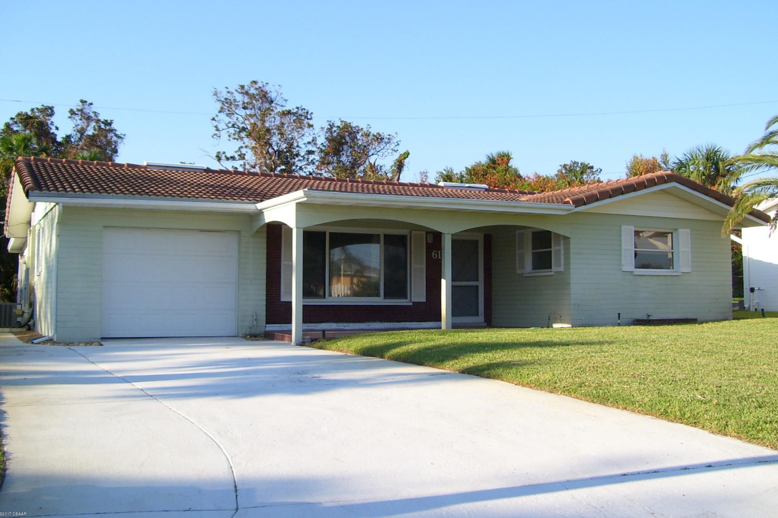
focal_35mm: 38
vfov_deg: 35.0
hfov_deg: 50.7
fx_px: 821
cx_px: 392
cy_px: 237
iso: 80
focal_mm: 6
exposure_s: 1/1000
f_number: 2.7
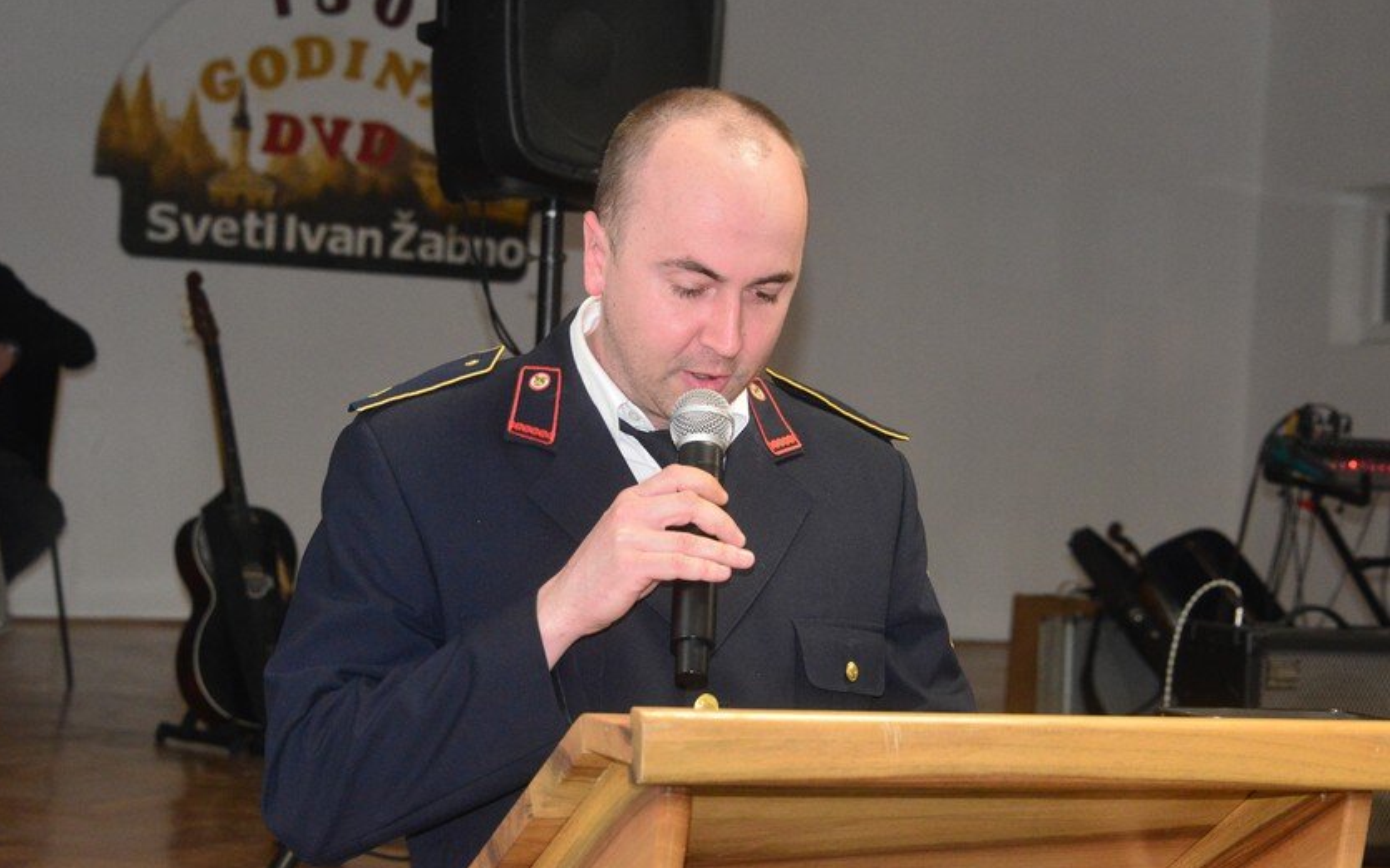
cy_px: 429
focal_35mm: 84
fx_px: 3181
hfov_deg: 24.6
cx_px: 693
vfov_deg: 15.5
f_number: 8
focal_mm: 82
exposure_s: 1/60
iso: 6400
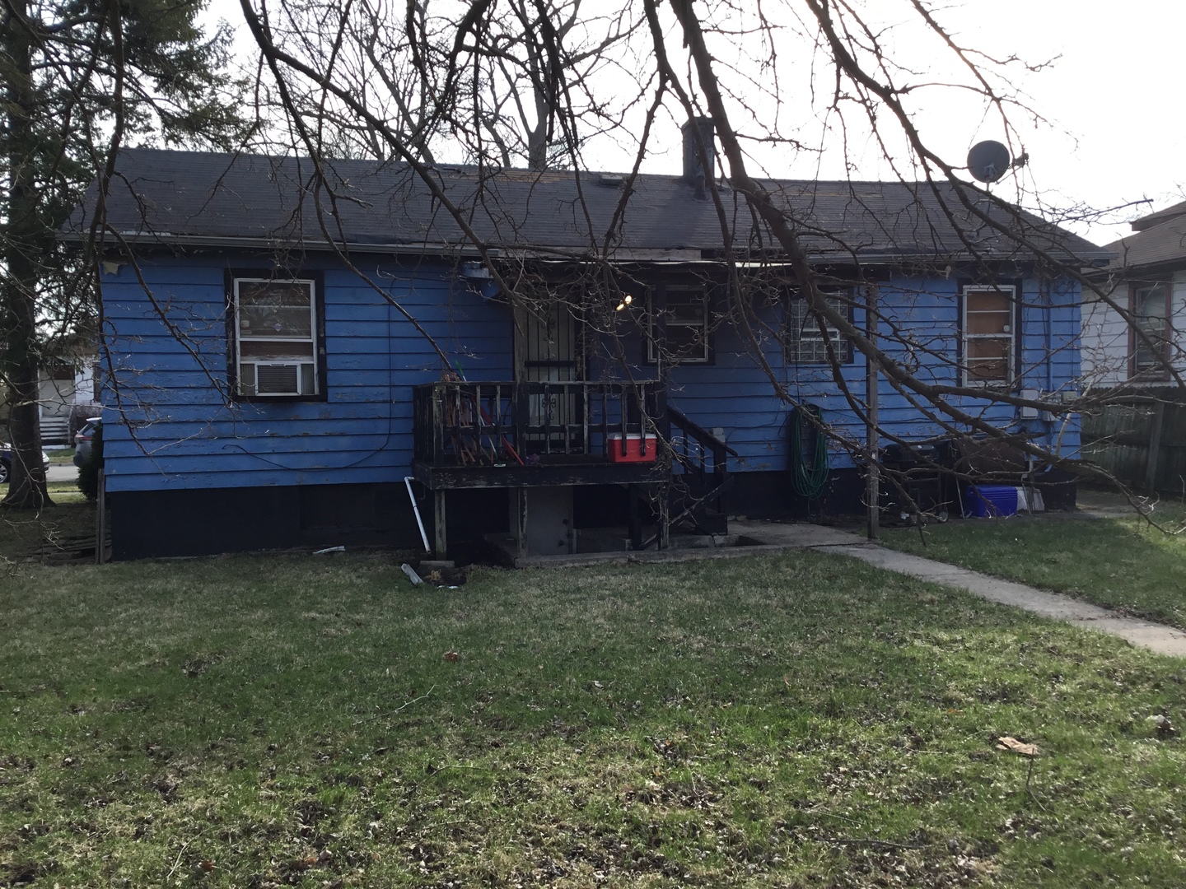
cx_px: 593
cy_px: 444
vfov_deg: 45.4
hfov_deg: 58.4
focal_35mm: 31
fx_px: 1062
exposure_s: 1/443
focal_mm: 3.3
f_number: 2.4
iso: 25
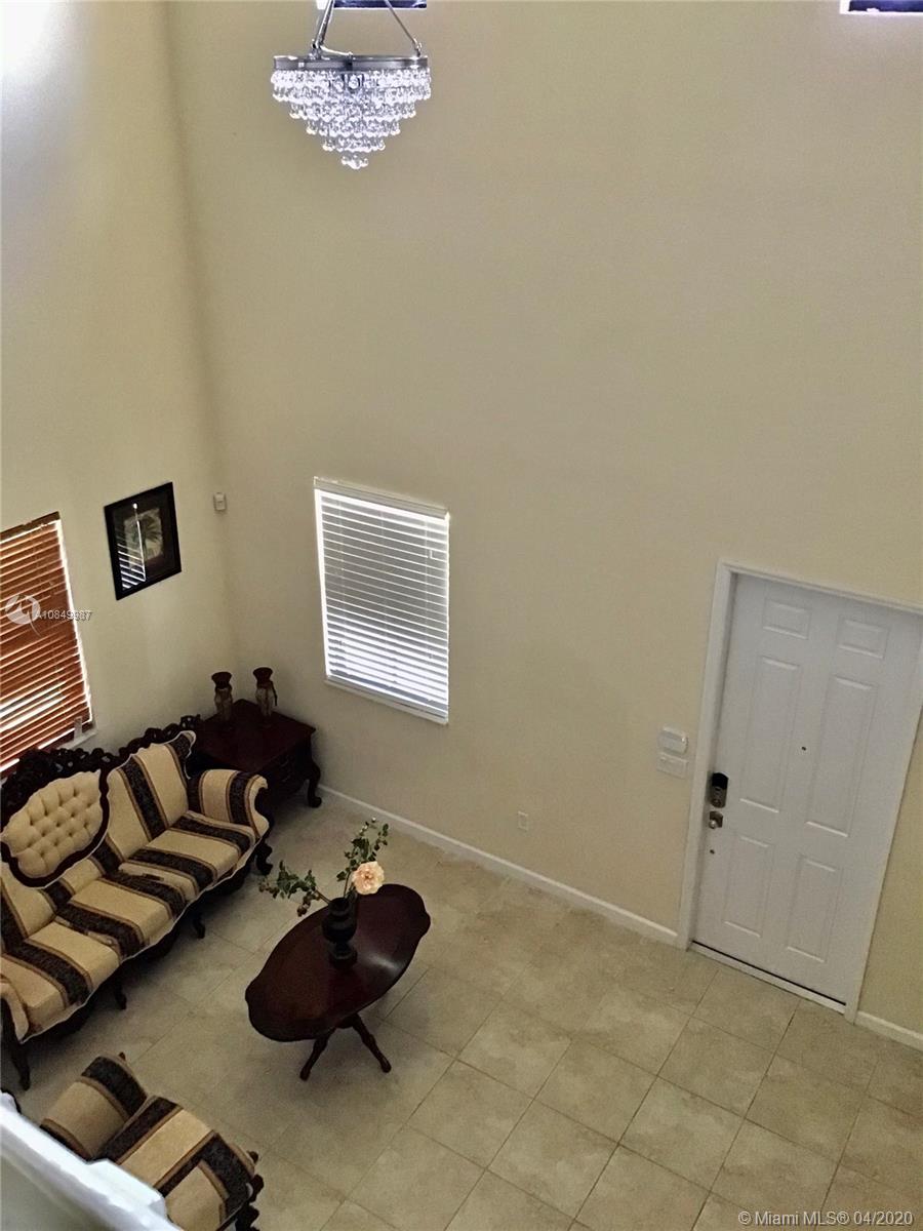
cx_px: 462
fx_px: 1102
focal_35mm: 31
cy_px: 616
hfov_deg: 45.4
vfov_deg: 58.4
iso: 200
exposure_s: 1/20
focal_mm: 3.3
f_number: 2.4
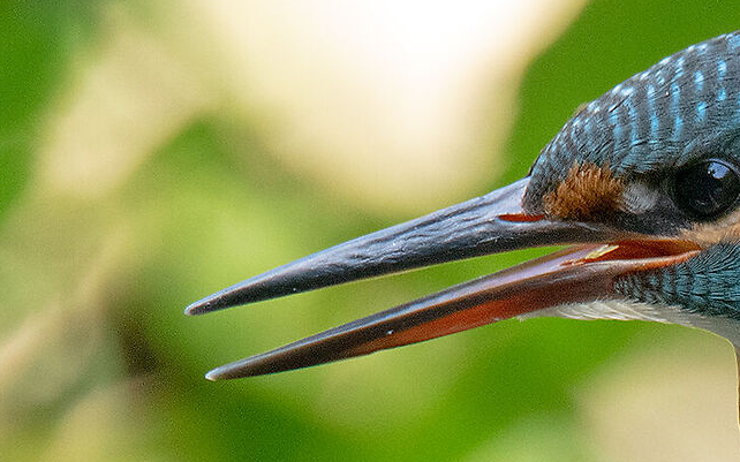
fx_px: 69081
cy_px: 521
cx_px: 808
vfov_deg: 0.4
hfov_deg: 0.6
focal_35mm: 3426
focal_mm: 600
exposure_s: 1/160
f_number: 8
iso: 1400
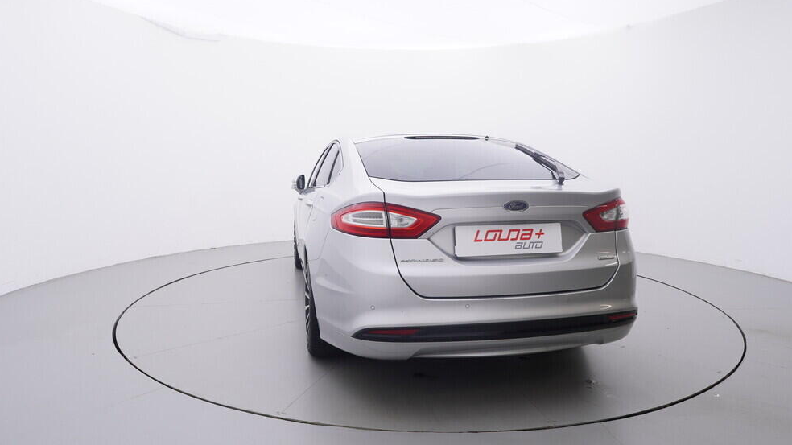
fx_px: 515
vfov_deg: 46.7
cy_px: 225
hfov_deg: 75.0
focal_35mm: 25
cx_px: 382
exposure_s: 1/80
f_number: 5
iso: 200
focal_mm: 15
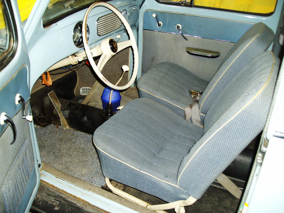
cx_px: 142
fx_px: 295
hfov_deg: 51.4
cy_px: 106
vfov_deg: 39.7
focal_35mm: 36
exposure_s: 1/50
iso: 160
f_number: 2.7
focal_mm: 6
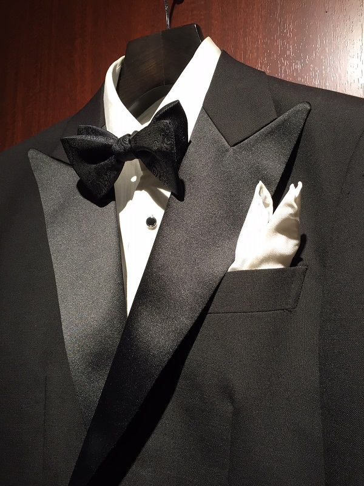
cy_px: 243
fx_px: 407
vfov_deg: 61.7
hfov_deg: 48.2
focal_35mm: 29
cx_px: 182
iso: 32
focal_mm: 4.15
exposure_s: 1/30
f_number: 2.2
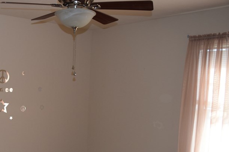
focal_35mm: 48
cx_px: 41
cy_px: 116
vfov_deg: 27.6
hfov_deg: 39.3
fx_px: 305
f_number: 4.5
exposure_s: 1/80
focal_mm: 18
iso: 800
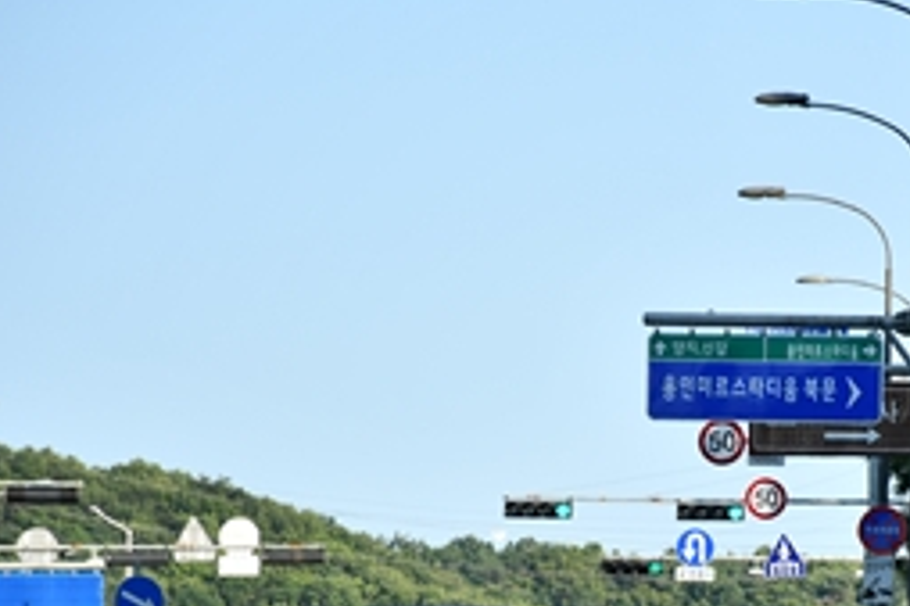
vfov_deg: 3.3
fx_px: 10433
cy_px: 515
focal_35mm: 413
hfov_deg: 5.0
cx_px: 756
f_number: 5.6
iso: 100
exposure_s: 1/250
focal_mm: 140
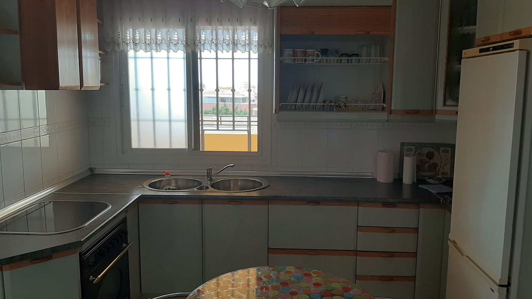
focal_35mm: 29
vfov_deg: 40.2
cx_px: 264
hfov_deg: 66.1
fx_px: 409
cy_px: 142
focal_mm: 3.93
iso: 40
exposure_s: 1/134
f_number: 1.7
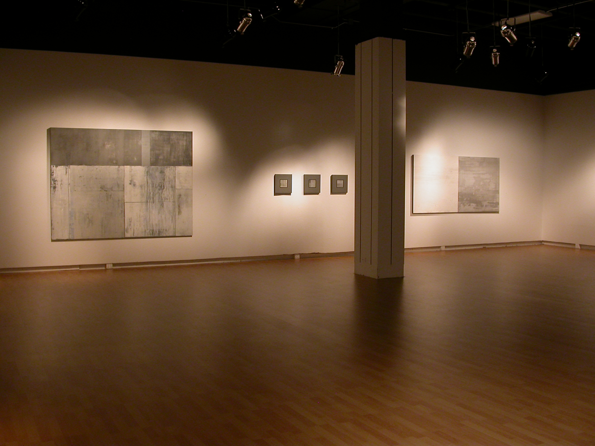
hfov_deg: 49.0
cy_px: 223
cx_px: 298
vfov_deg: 37.7
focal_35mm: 38
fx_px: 653
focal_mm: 7.85
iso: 100
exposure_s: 1/29.1
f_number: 2.6
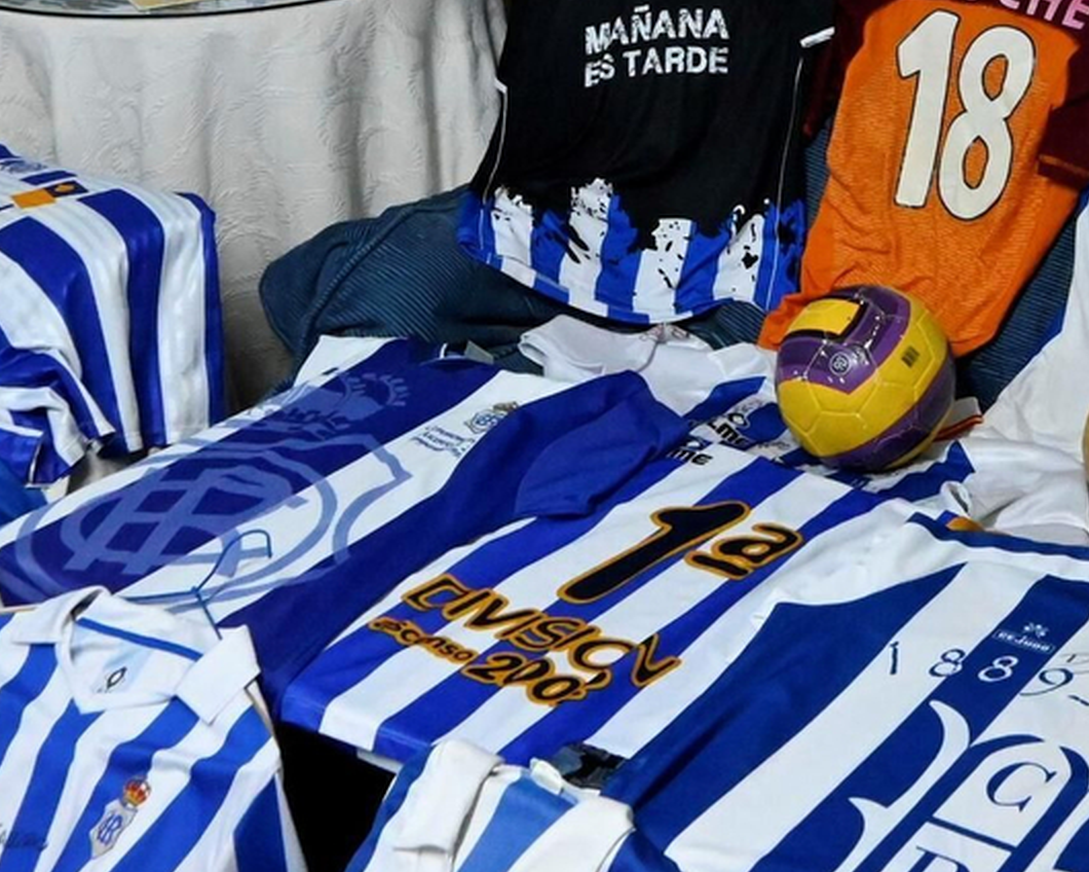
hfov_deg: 27.0
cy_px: -214
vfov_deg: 20.8
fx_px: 2192
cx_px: 957
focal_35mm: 68
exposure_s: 1/60
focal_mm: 16
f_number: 5
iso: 6400
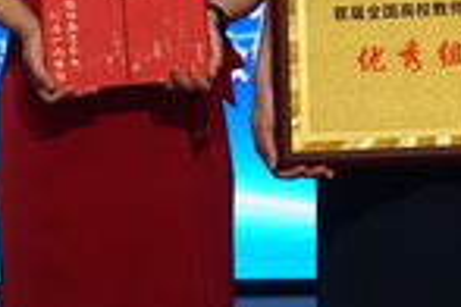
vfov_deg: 4.5
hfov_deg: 6.9
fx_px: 3841
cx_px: 392
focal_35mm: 300
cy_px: -180
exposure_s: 1/320
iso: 800
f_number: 2.8
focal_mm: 44
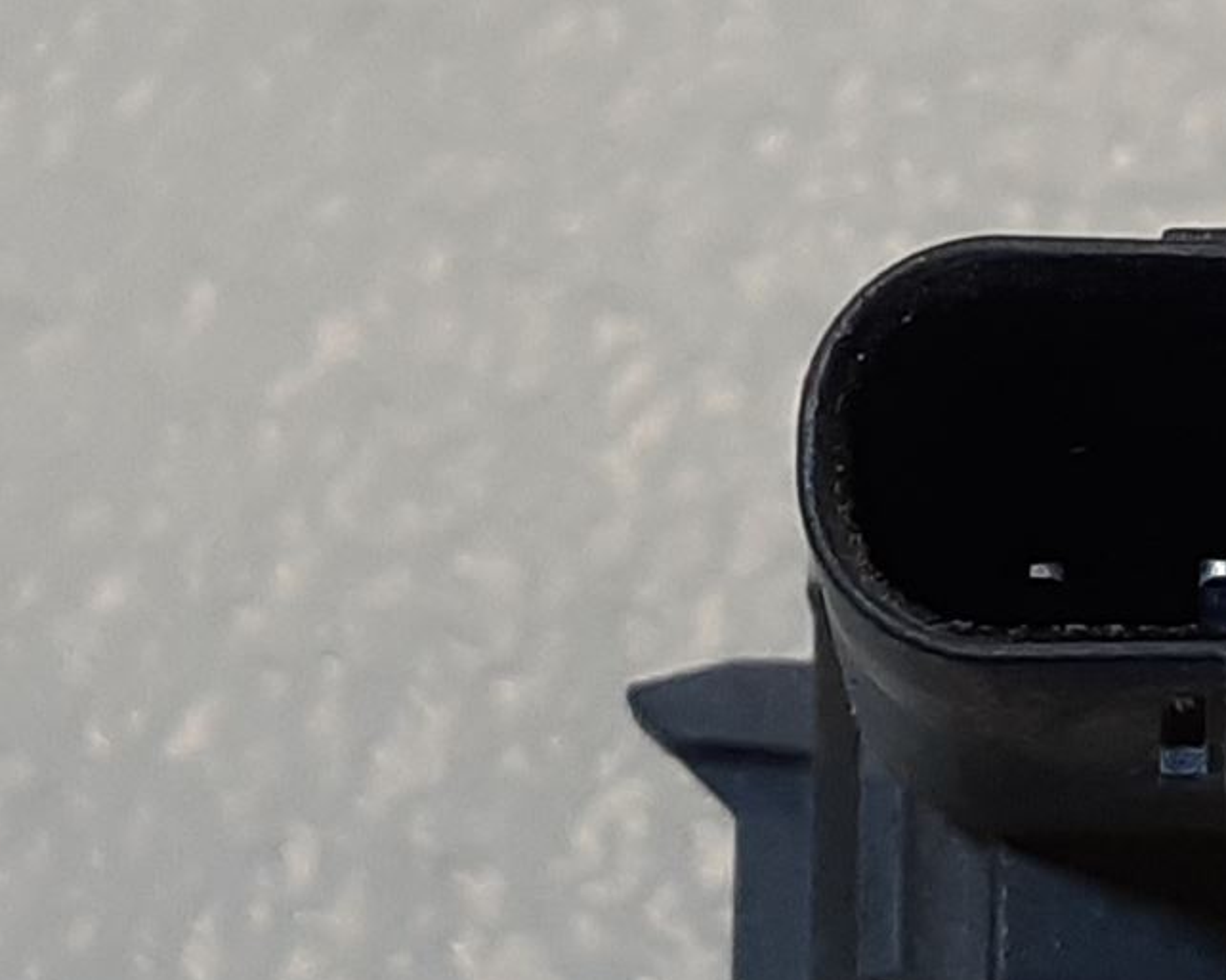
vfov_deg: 18.7
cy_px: 854
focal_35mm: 81
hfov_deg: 22.5
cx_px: 1283
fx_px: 2938
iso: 80
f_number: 1.7
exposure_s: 1/100
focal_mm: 3.93
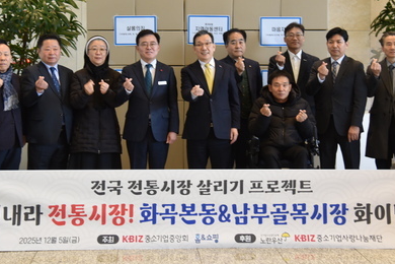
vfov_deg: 18.3
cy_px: 65
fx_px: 812
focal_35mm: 74
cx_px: 189
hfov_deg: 27.3
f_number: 4
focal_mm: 46
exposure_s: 1/60
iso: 1250
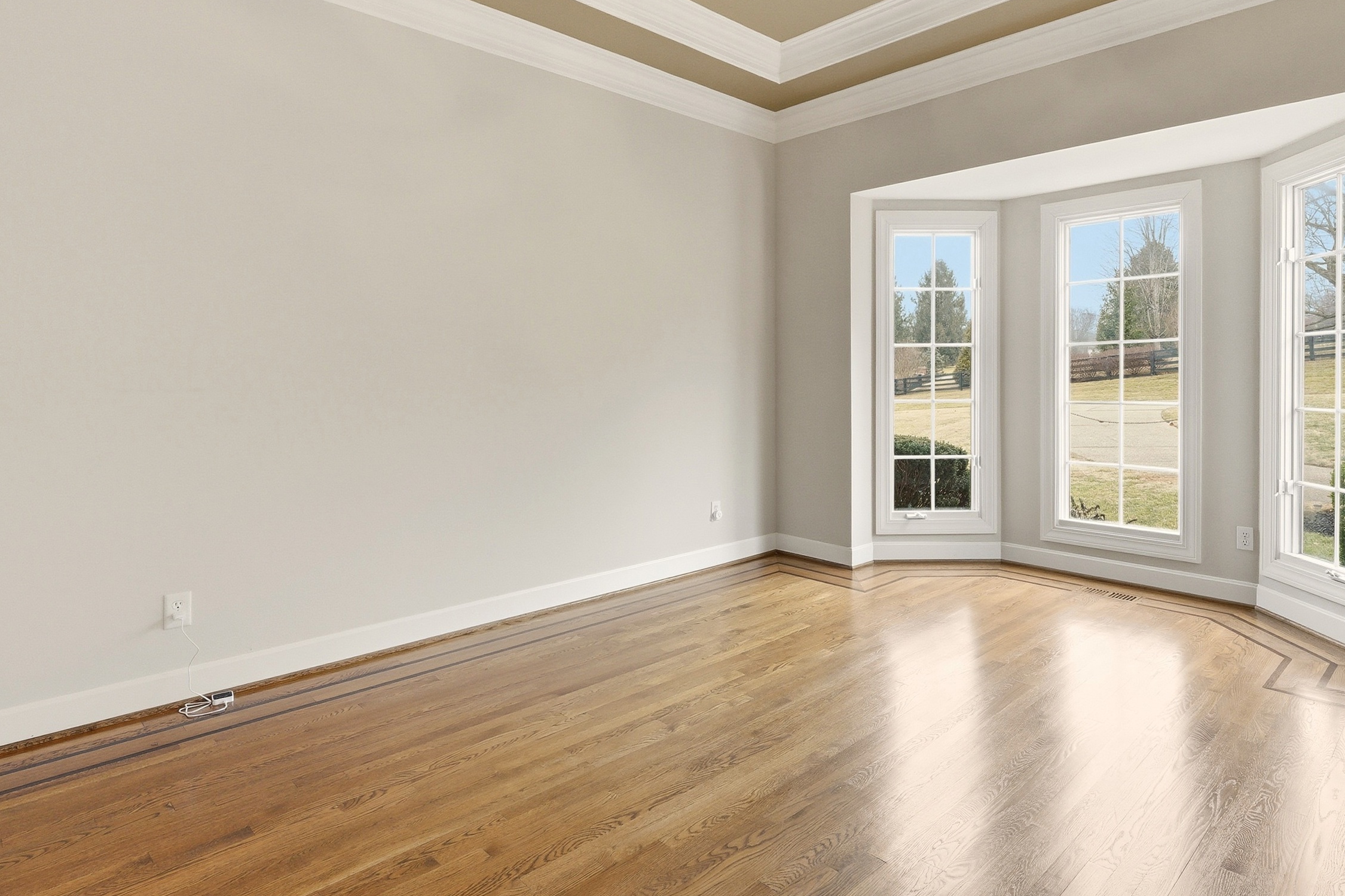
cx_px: 772
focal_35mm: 20
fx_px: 747
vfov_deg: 61.5
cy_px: 372
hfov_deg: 83.4
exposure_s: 1/400
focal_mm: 10
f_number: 9
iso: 400
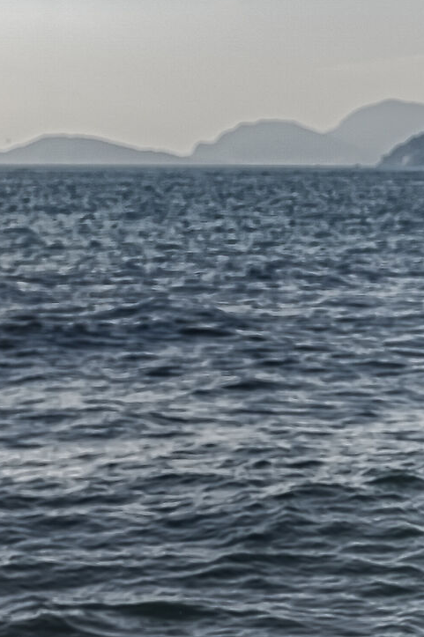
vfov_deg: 12.3
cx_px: 692
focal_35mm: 166
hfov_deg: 8.0
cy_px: 480
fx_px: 2937
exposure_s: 1/500
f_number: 6.3
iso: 100
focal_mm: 50
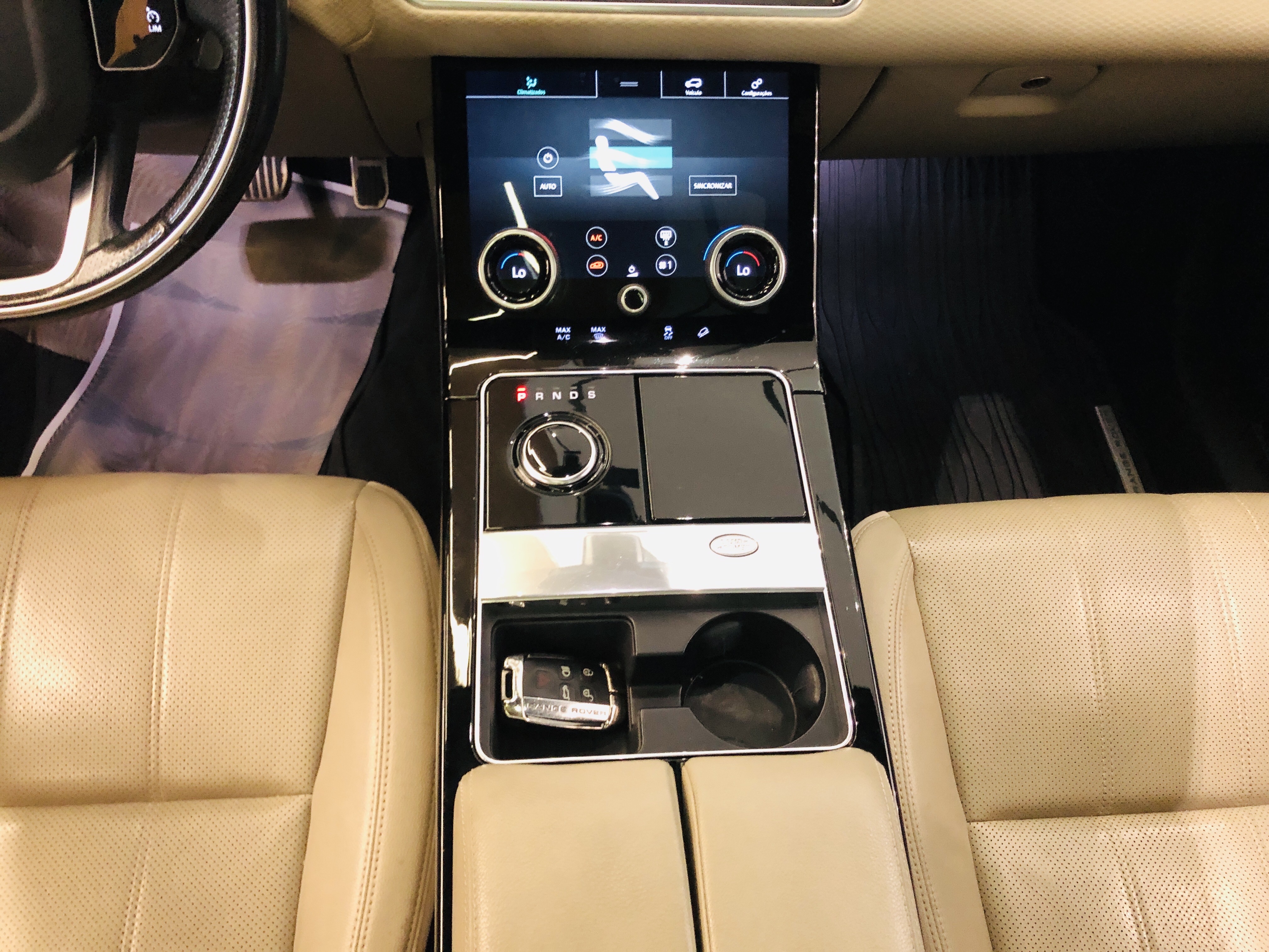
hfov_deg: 63.4
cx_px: 634
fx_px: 1026
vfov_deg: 49.7
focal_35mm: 28
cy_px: 476
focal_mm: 3.99
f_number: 1.8
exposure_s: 1/4
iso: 100
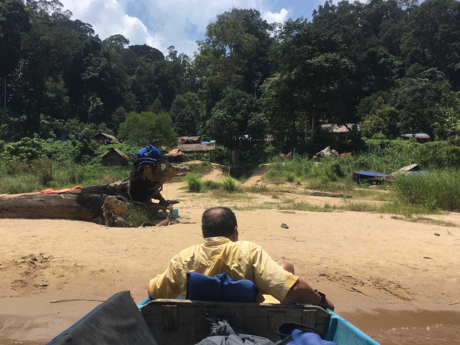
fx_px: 452
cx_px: 198
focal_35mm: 34
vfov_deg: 41.8
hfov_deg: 53.8
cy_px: 163
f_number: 2.2
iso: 25
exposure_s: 1/1748
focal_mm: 4.15
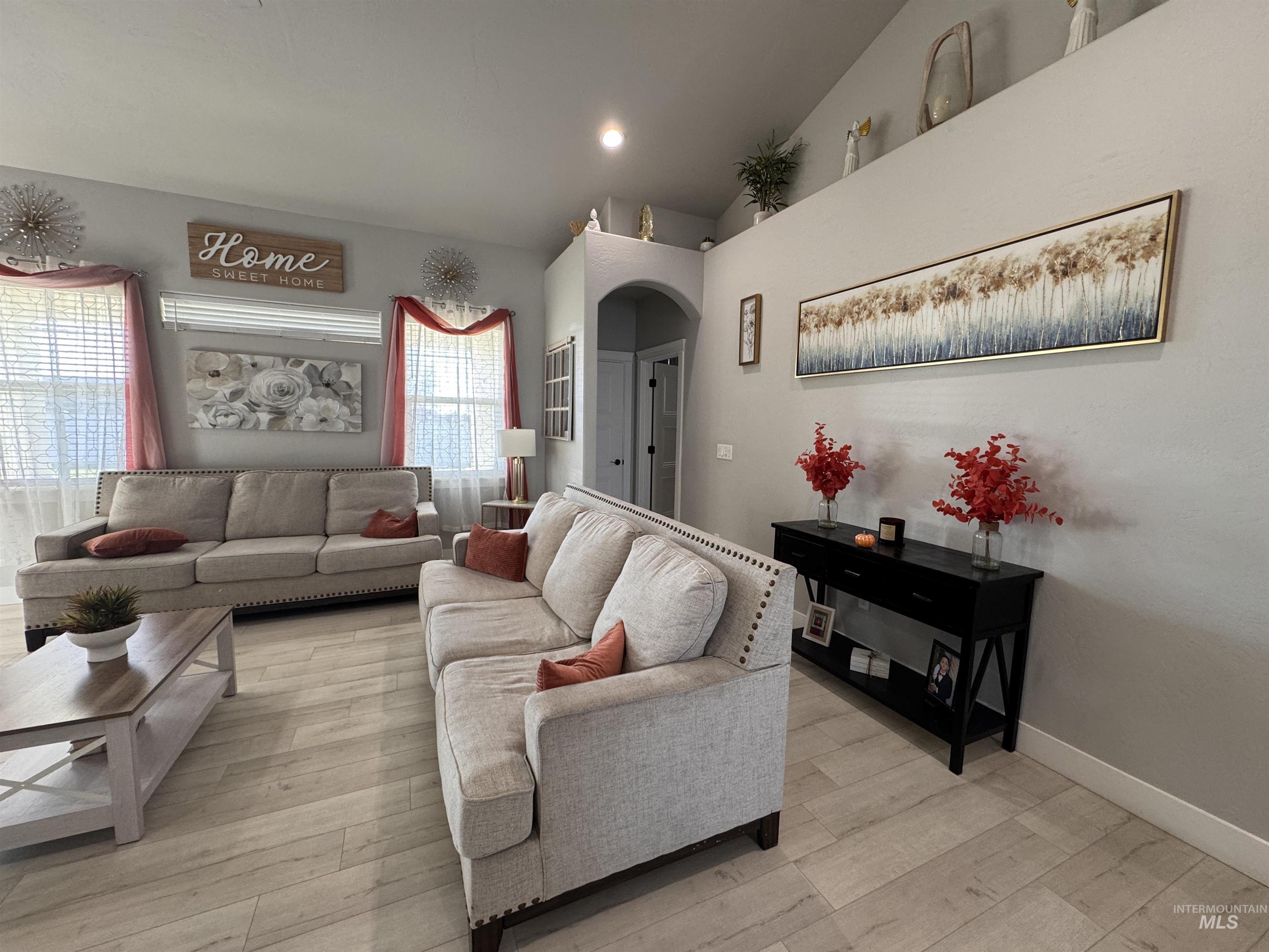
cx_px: 634
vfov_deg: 85.7
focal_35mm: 14
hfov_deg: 102.1
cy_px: 476
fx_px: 513
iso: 160
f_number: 2.2
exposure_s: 1/60
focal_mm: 2.22
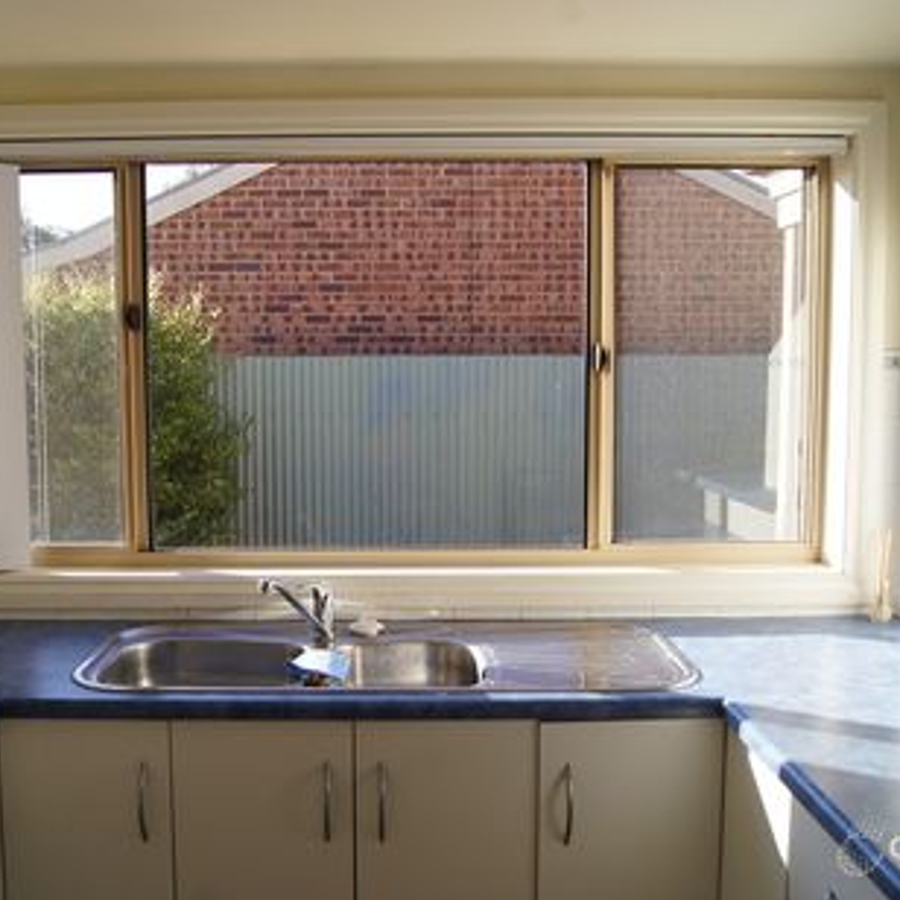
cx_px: 386
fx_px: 1030
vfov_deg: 47.2
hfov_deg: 47.1
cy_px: 449
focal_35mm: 35
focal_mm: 18
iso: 100
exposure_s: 1/40
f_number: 8
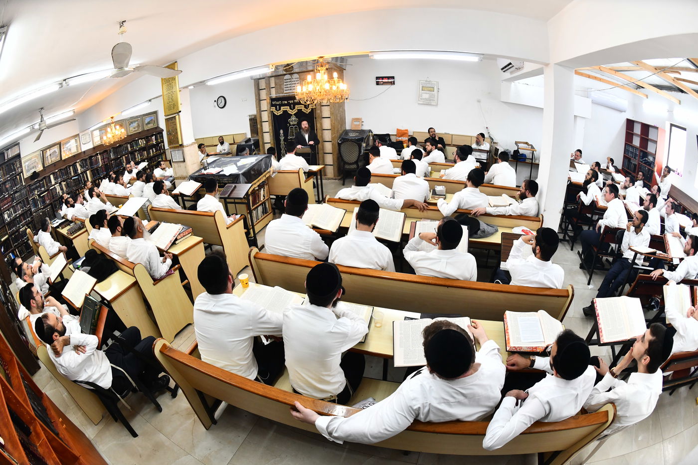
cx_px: 349
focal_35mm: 16
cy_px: 232
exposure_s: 1/200
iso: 1000
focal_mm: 16
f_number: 5.6
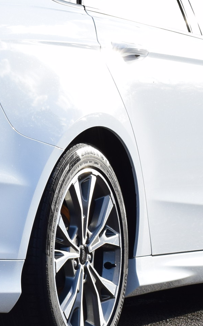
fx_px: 1612
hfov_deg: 7.1
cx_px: -99
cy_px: 155
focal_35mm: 182
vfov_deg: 11.5
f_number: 10
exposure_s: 1/320
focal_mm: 38
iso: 400
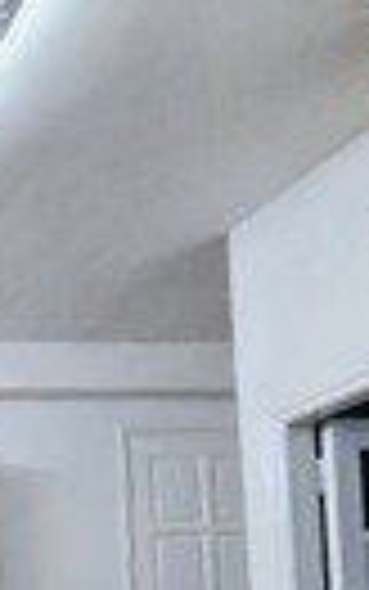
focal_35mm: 42
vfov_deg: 38.3
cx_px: -356
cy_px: 662
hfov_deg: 19.3
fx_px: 675
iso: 80
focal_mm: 2.2
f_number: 2.2
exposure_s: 1/60.2
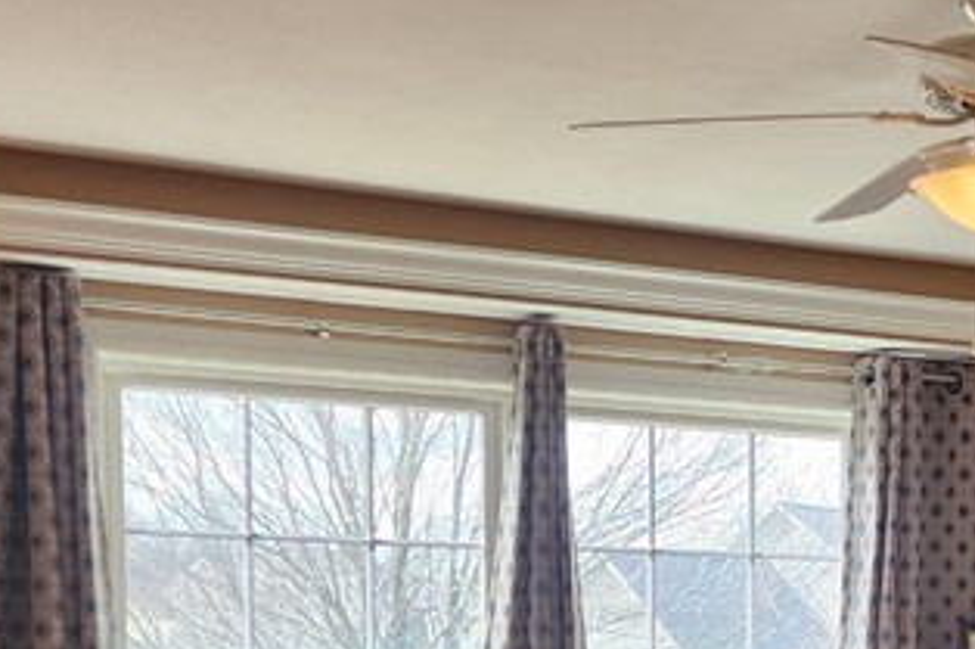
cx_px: 1099
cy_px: 810
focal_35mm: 78
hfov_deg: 24.1
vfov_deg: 16.6
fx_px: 2111
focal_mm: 6.4
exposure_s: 1/180
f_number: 1.8
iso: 200
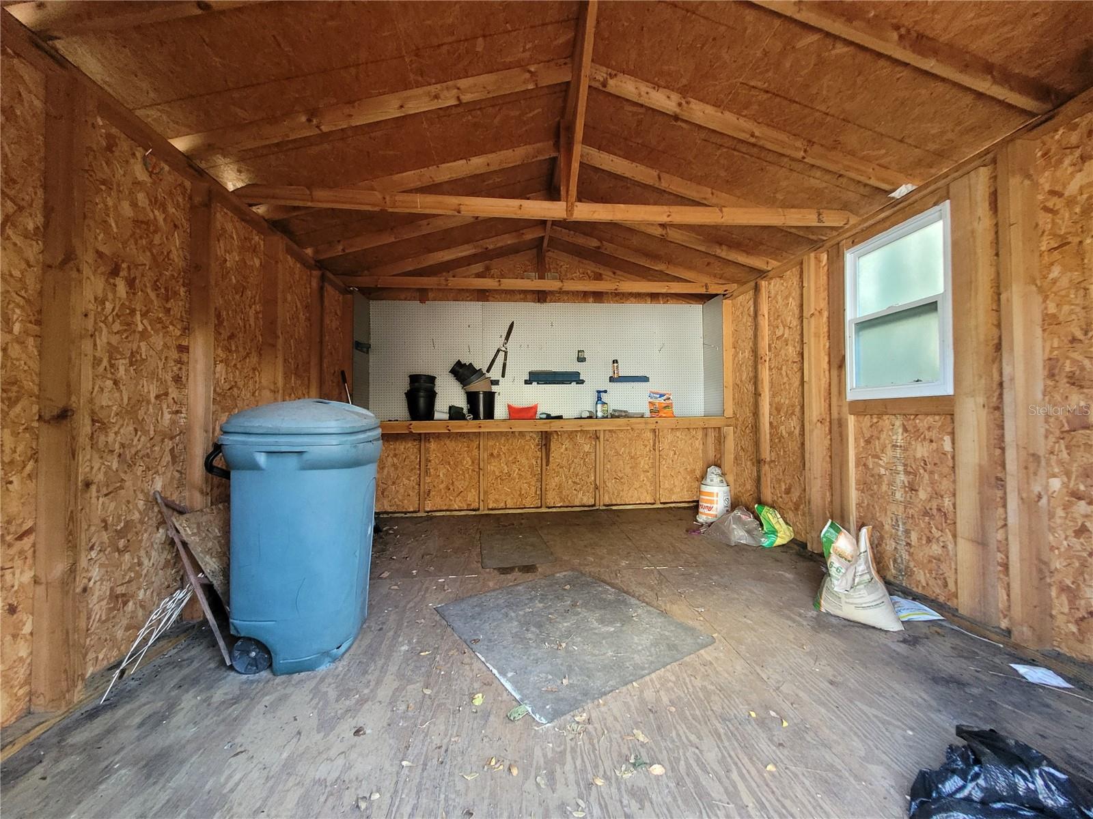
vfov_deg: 89.9
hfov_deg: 106.2
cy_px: 410
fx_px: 410
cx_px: 546
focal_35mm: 13
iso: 400
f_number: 2.2
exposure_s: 1/60
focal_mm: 1.74
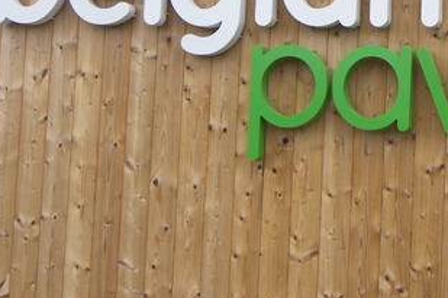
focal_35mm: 111
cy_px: 39
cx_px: 374
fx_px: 1381
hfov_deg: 18.2
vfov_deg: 12.3
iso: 100
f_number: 3.6
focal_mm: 11.6
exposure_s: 1/400
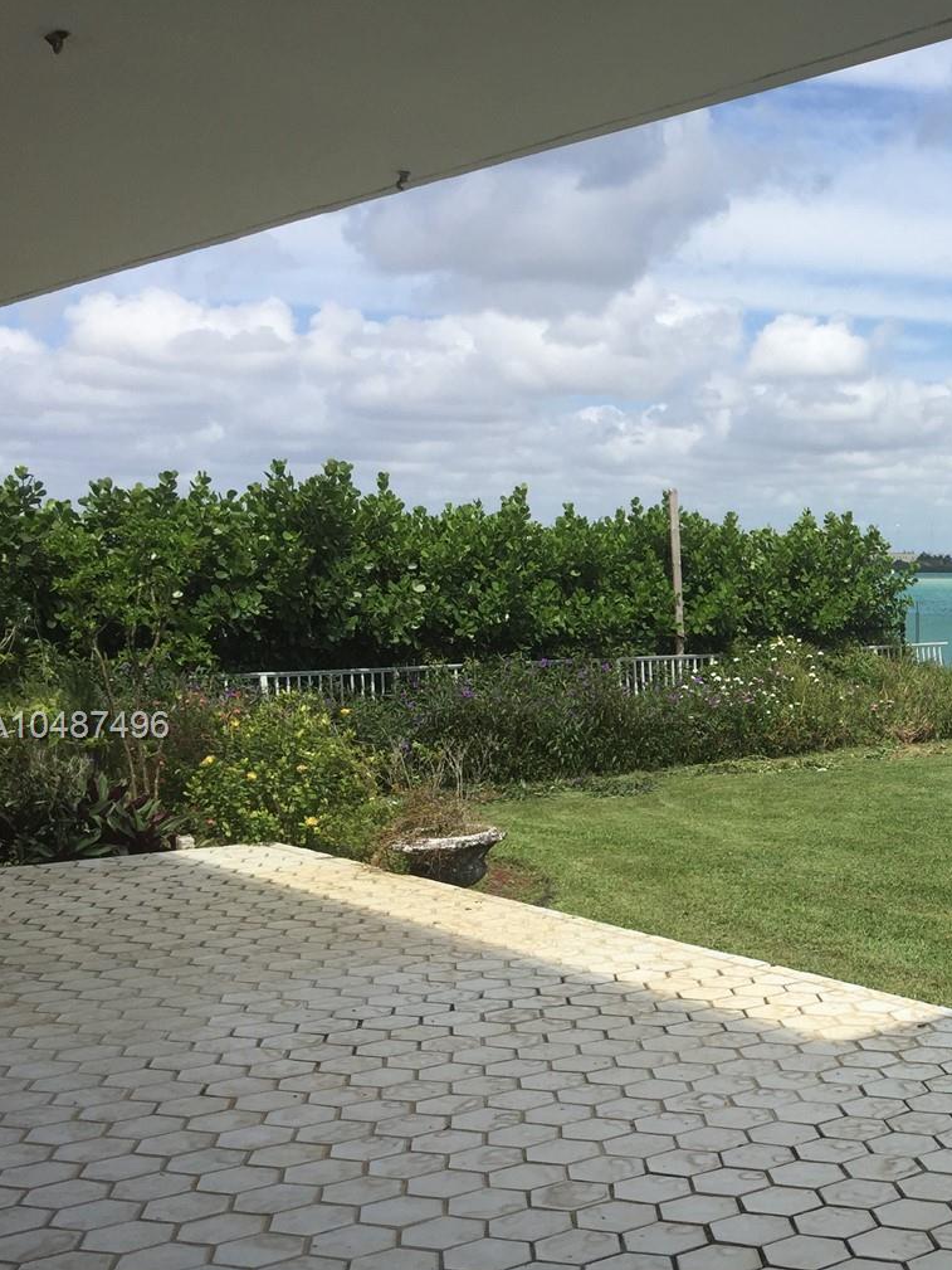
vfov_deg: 41.1
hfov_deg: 29.2
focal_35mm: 46
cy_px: 728
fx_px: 1686
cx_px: 985
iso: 32
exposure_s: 1/2639
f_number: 2.2
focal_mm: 4.15
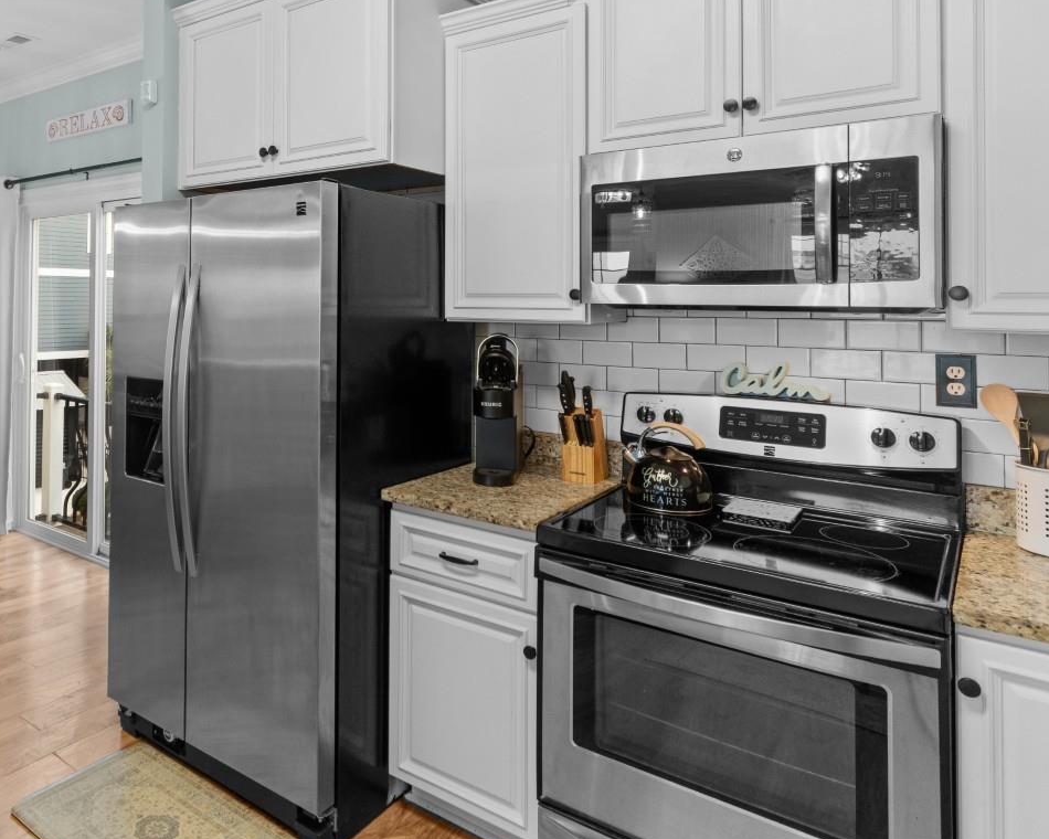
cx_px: 310
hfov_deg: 67.4
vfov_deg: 57.5
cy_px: 283
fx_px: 745
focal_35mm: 24
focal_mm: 10
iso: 100
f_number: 4.5
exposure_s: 1/5
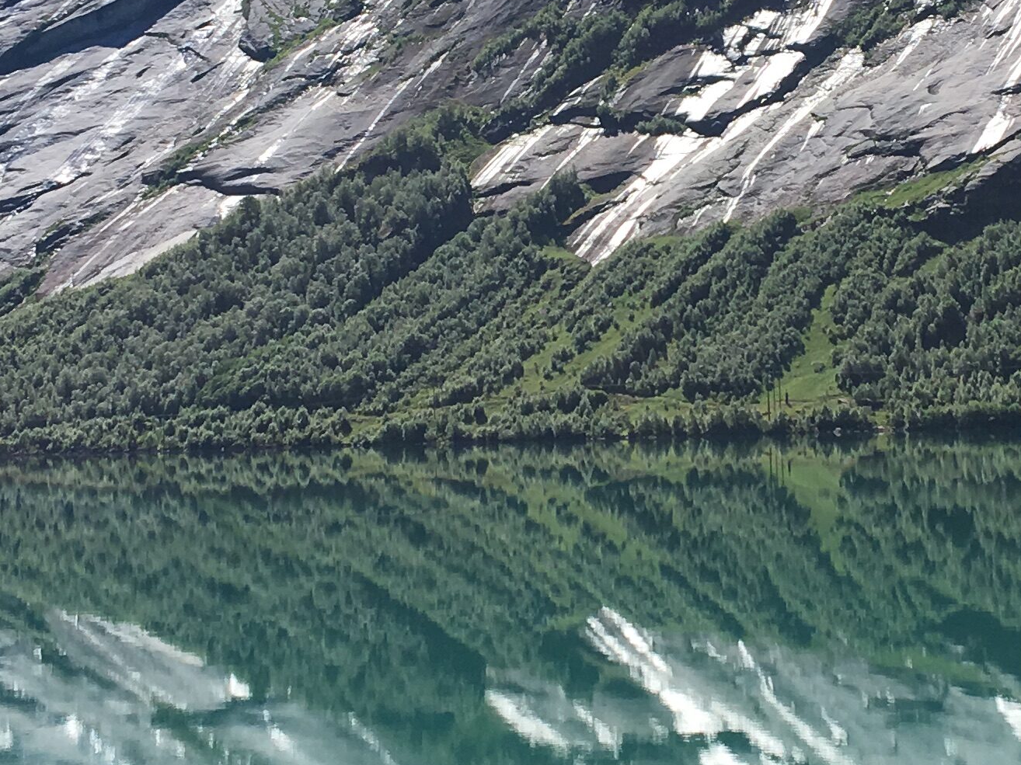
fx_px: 2625
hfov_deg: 21.9
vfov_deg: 16.5
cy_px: 243
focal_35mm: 89
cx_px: 708
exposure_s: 1/1709
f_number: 2.2
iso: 25
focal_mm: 4.15
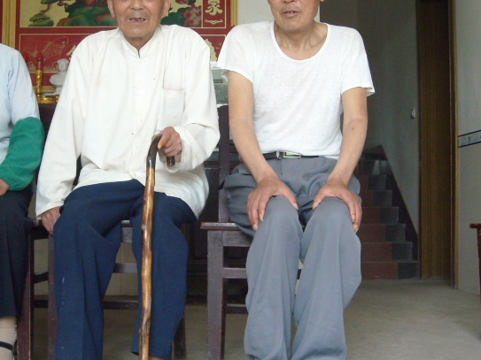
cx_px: 192
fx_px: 917
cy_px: 189
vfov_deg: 22.2
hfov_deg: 29.3
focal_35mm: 66
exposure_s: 1/60
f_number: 2.8
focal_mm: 5.7
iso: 175
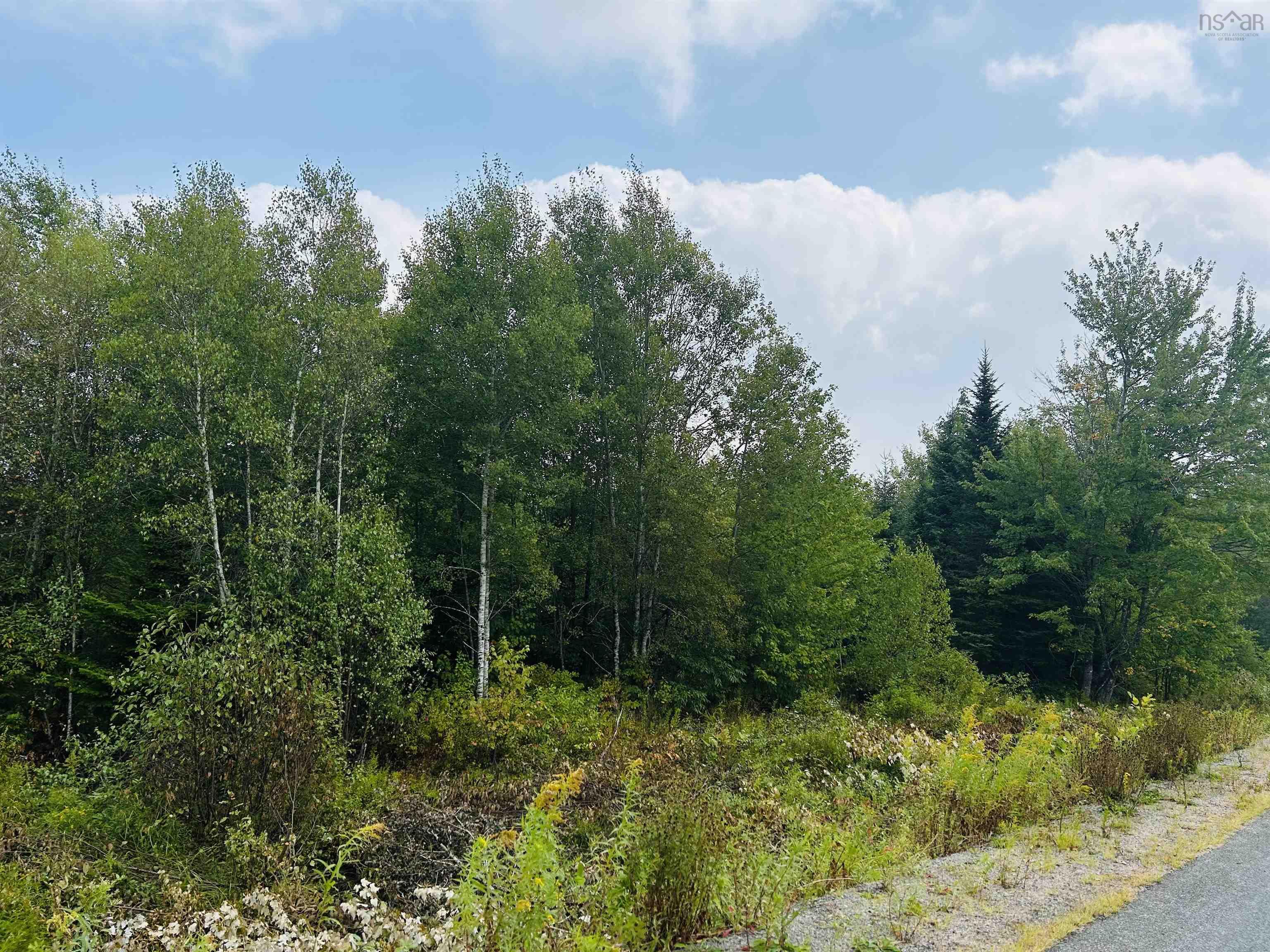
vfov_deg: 53.1
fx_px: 954
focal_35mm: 26
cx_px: 635
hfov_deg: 67.3
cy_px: 476
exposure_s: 1/5076
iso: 50
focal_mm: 5.7
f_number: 1.5
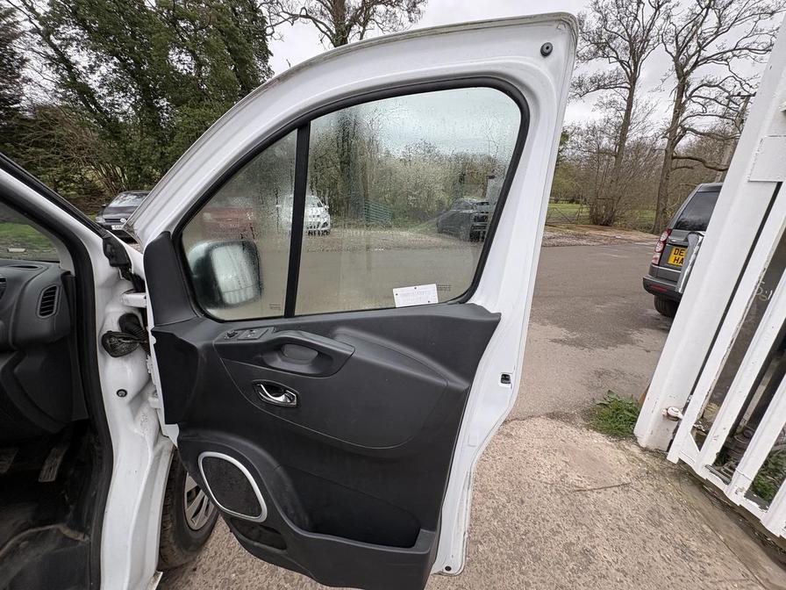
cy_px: 295
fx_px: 318
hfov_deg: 102.1
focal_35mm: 14
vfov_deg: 85.7
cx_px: 393
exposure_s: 1/99
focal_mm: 2.22
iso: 80
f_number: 2.2
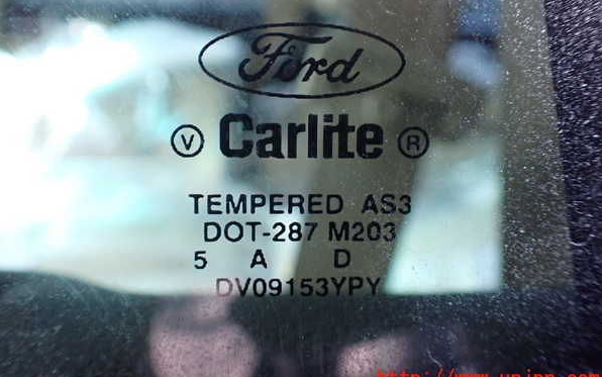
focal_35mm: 32
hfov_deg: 59.6
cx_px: 302
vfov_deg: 39.4
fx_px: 525
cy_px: 165
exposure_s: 1/40
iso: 800
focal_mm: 5.4
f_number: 2.3
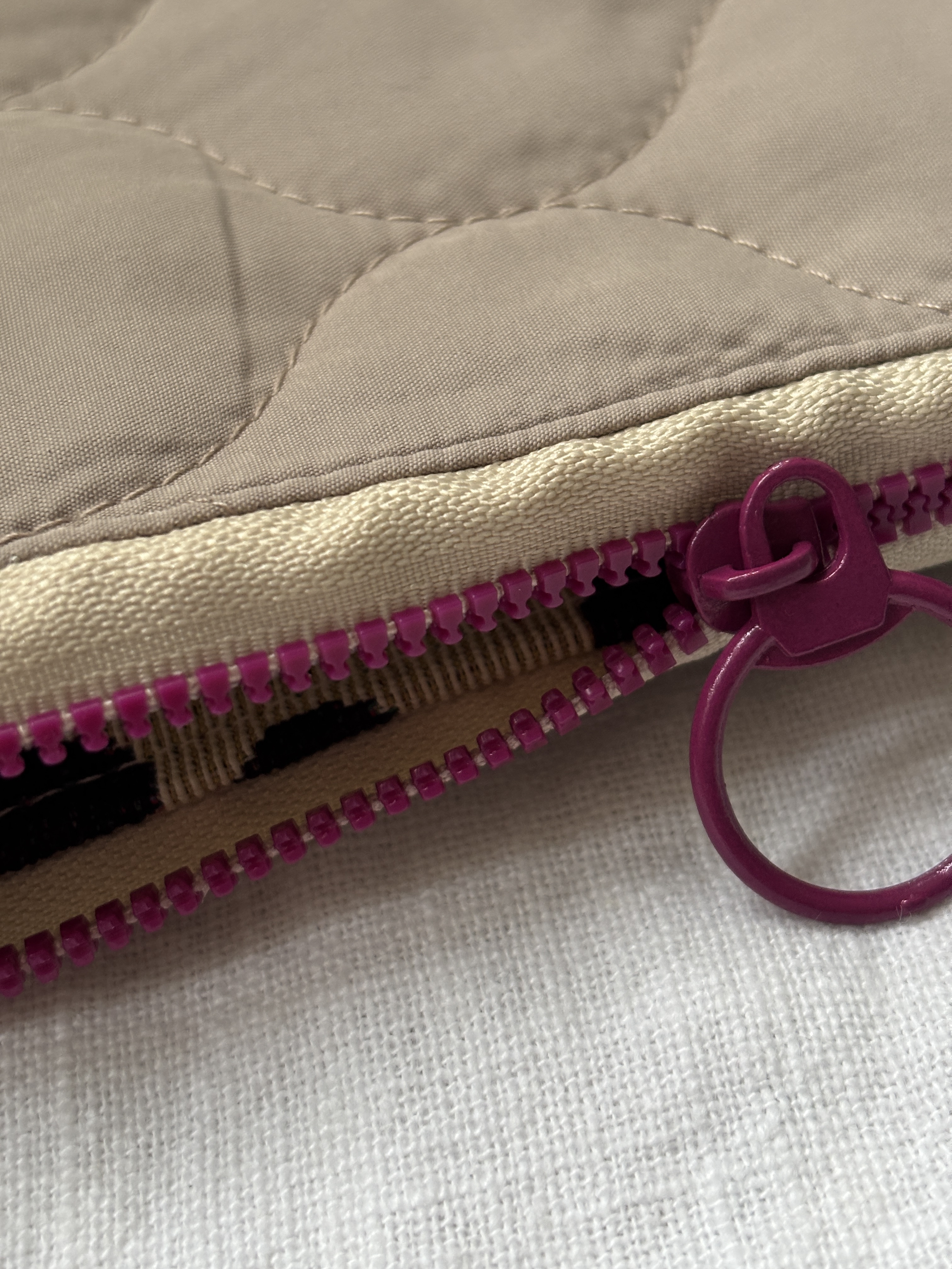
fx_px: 1907
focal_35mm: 52
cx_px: 476
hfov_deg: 28.0
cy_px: 634
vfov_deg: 36.8
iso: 200
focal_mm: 5.96
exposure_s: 1/40
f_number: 1.6
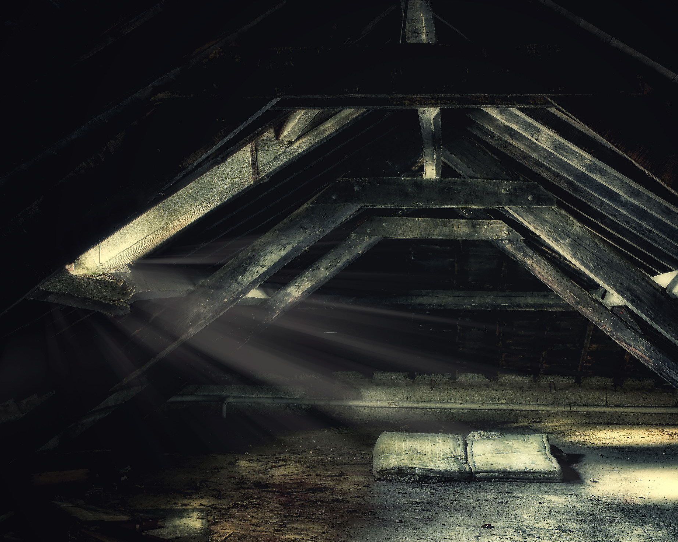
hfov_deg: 33.9
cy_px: 263
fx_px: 1104
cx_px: 436
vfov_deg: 27.6
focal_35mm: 55
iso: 100
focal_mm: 30
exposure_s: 13
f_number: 11
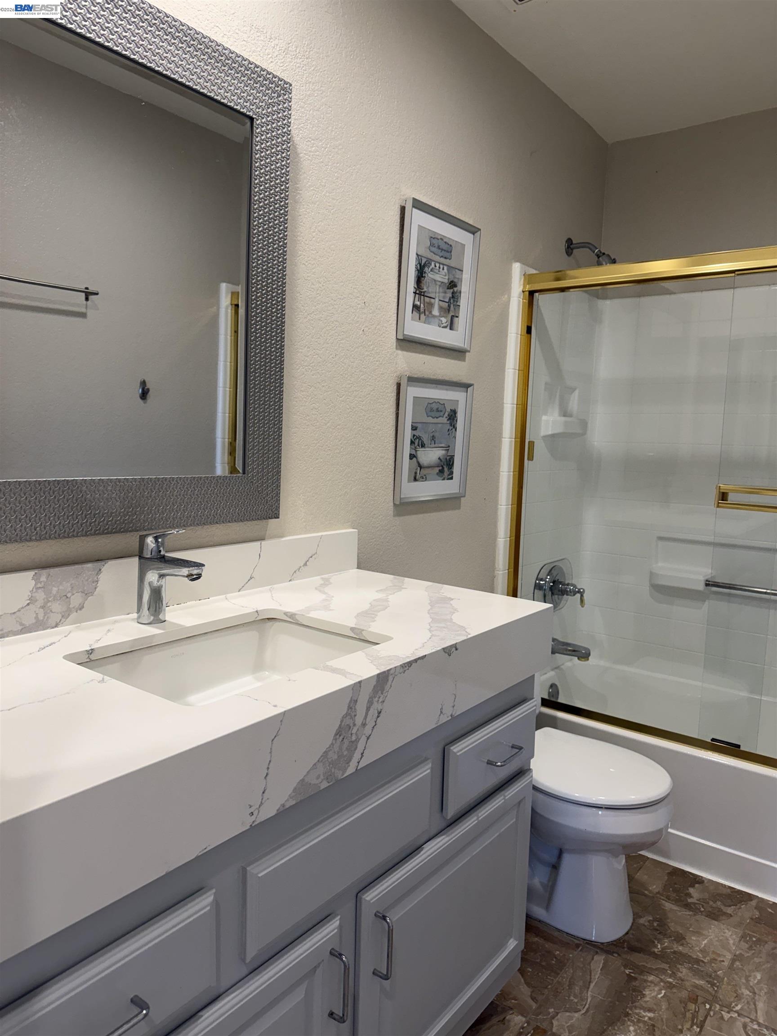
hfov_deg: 56.8
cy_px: 518
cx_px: 388
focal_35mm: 24
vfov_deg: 71.6
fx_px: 718
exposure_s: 1/120
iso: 125
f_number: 1.78
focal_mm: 6.76
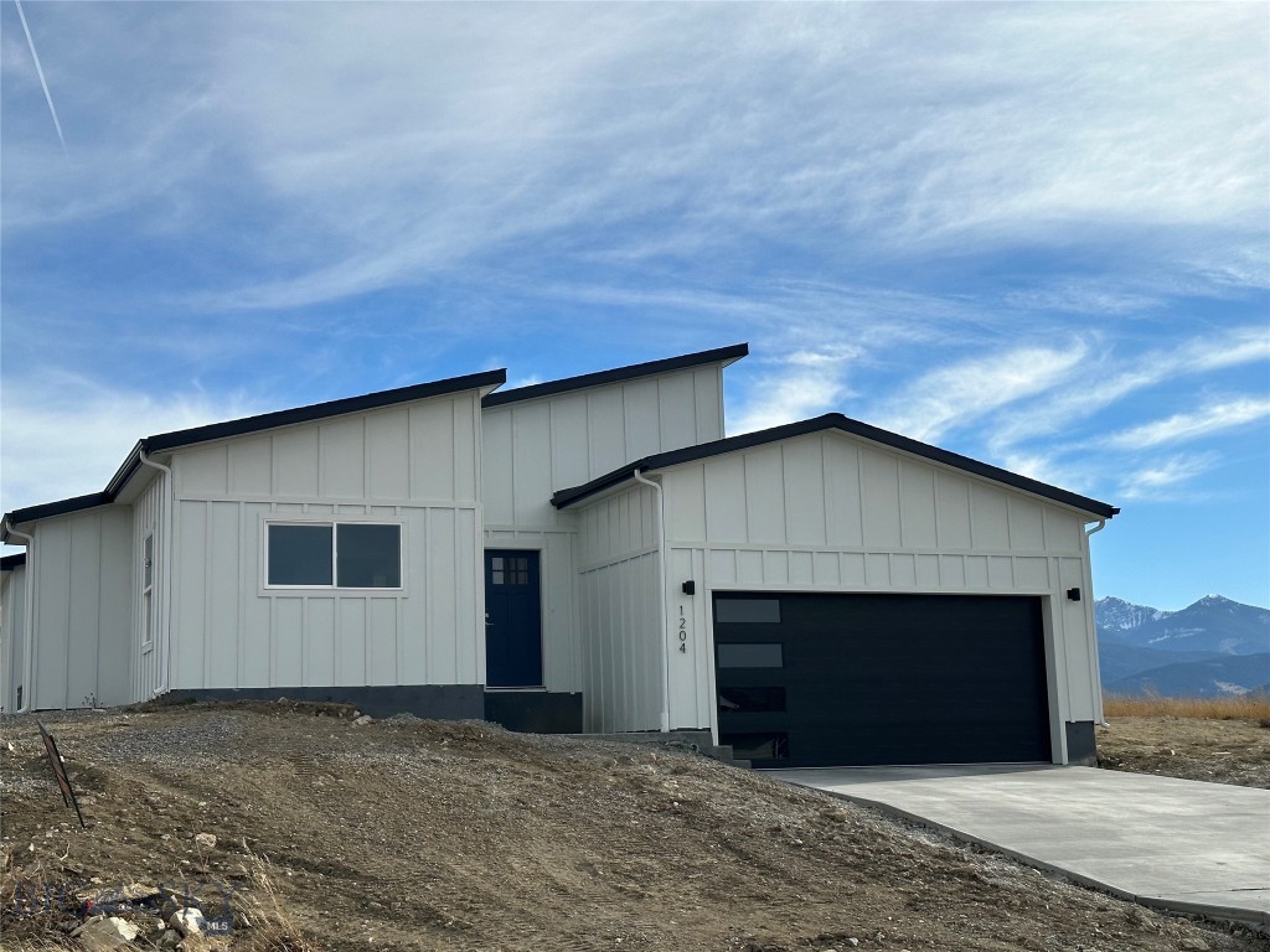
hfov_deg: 39.7
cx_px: 635
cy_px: 476
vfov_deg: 30.3
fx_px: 1761
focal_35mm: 48
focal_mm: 6.86
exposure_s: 1/6623
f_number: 1.78
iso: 64
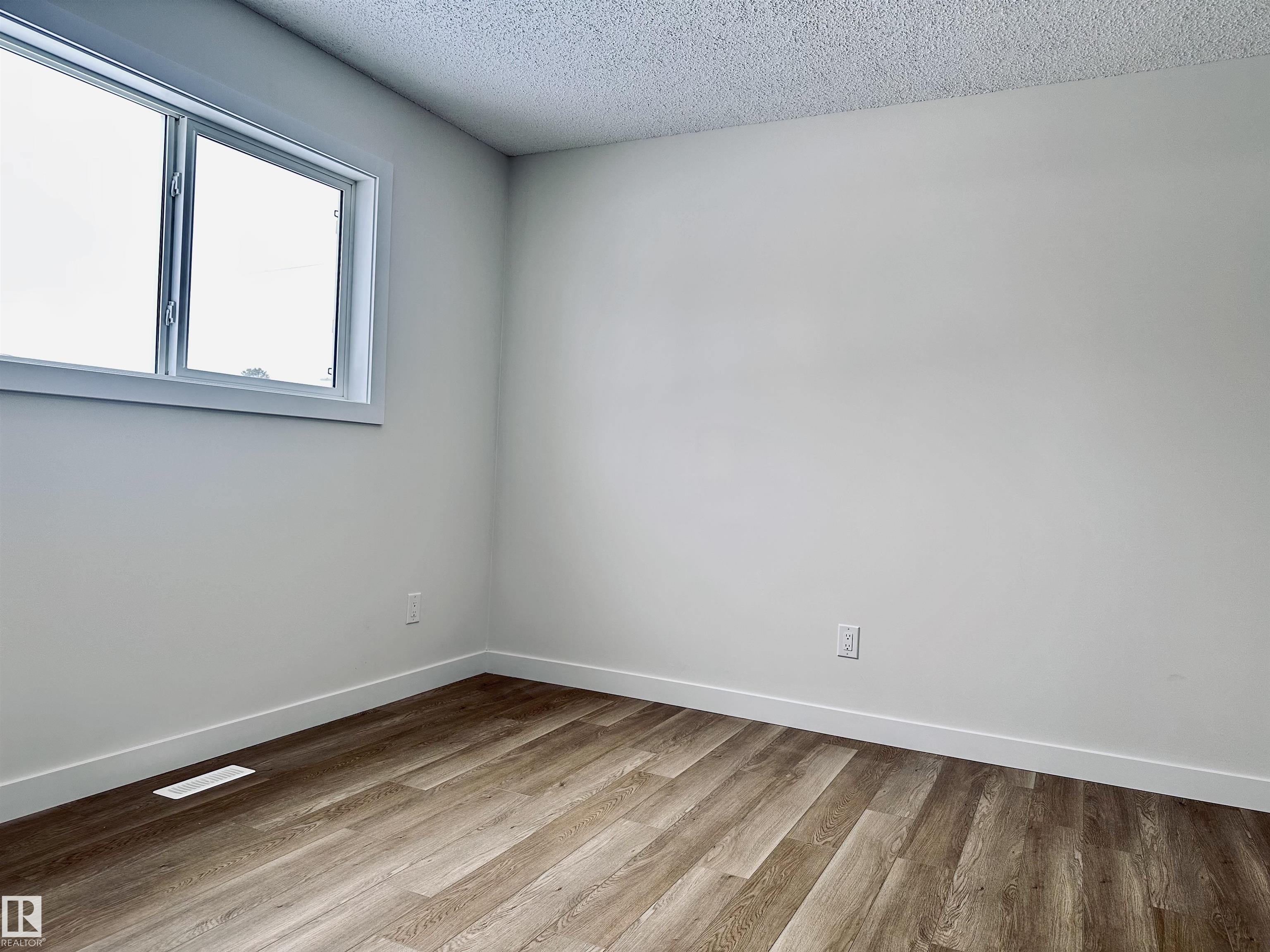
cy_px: 476
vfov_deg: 56.8
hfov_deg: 71.6
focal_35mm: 24
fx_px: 881
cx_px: 635
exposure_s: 1/161
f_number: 1.78
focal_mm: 6.86
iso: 100
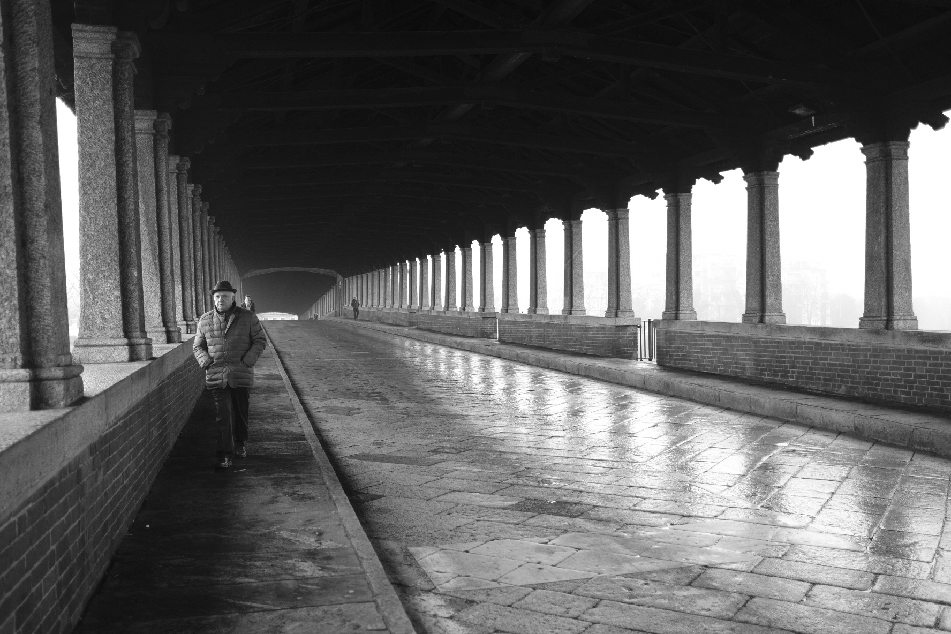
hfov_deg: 54.4
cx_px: 476
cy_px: 317
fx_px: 925
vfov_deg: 37.9
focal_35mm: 35
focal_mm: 23
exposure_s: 1/250
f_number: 2
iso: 200
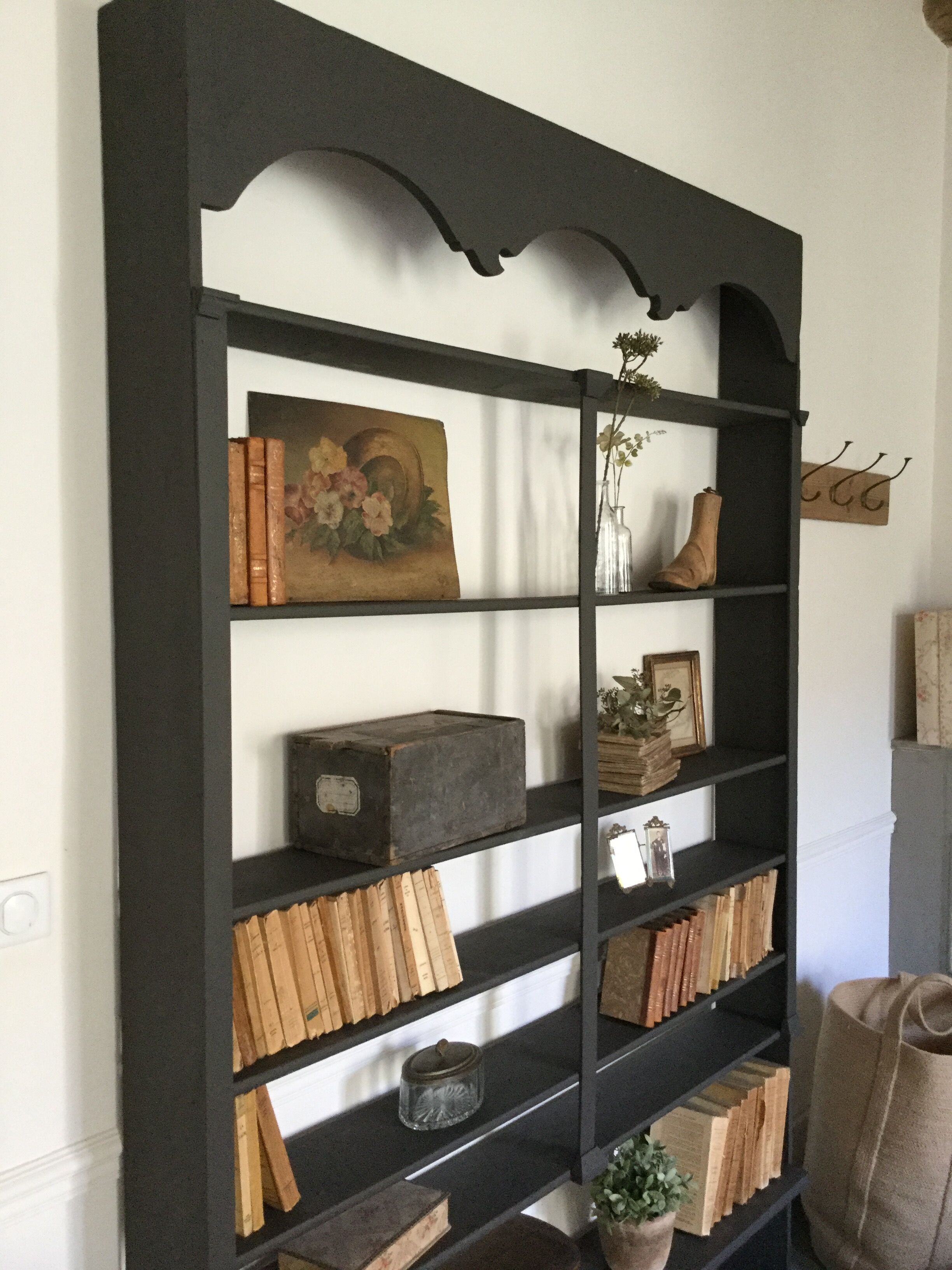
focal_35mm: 31
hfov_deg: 45.4
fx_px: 1137
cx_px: 476
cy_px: 635
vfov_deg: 58.4
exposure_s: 1/33
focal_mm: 3.3
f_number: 2.4
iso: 200
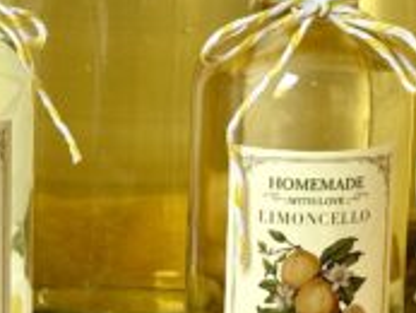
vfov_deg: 14.8
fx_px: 1203
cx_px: 233
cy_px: 147
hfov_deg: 19.6
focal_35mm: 100
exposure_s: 1/60
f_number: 1.78
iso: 100
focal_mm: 6.76
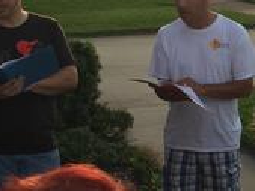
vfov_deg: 13.5
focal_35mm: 110
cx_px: 279
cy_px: 60
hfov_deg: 17.3
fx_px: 811
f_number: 2.2
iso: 32
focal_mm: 4.15
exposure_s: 1/319
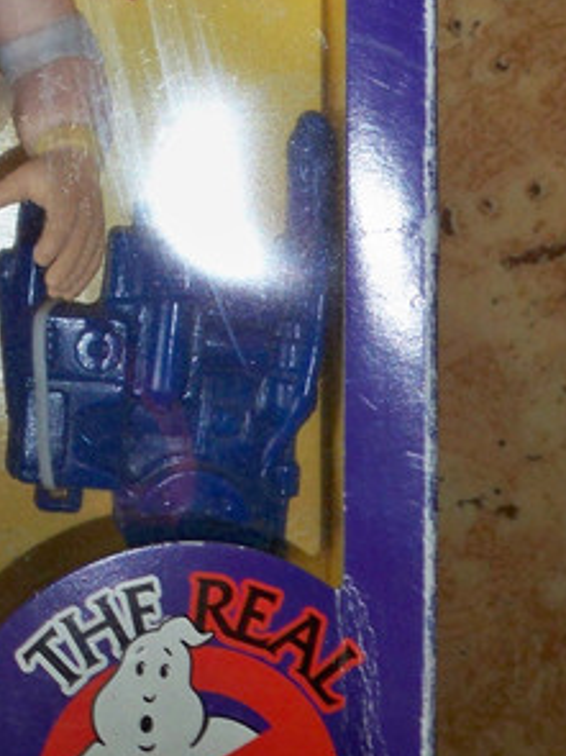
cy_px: 147
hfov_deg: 16.2
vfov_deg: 21.7
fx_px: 1942
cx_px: -20
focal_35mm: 89
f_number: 3.1
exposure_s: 1/60
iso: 200
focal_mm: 6.3
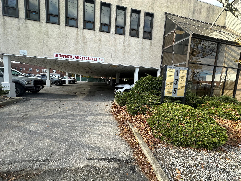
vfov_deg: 85.7
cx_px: 120
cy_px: 90
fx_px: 97
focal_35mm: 14
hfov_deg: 102.1
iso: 40
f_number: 2.2
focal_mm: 2.22
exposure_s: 1/362
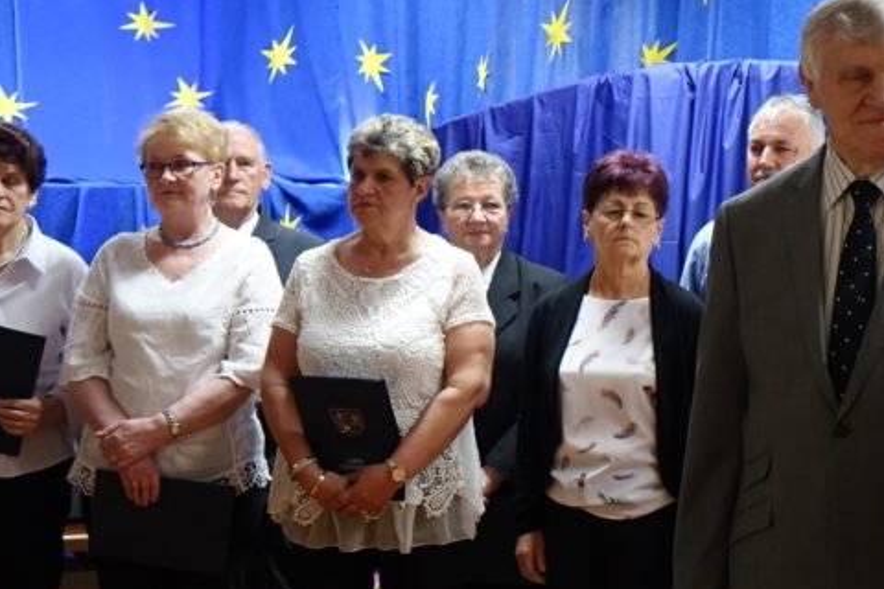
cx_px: 840
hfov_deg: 18.1
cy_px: 271
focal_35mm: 111
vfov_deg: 12.3
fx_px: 2725
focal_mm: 18.98
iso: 800
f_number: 2.8
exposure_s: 1/30
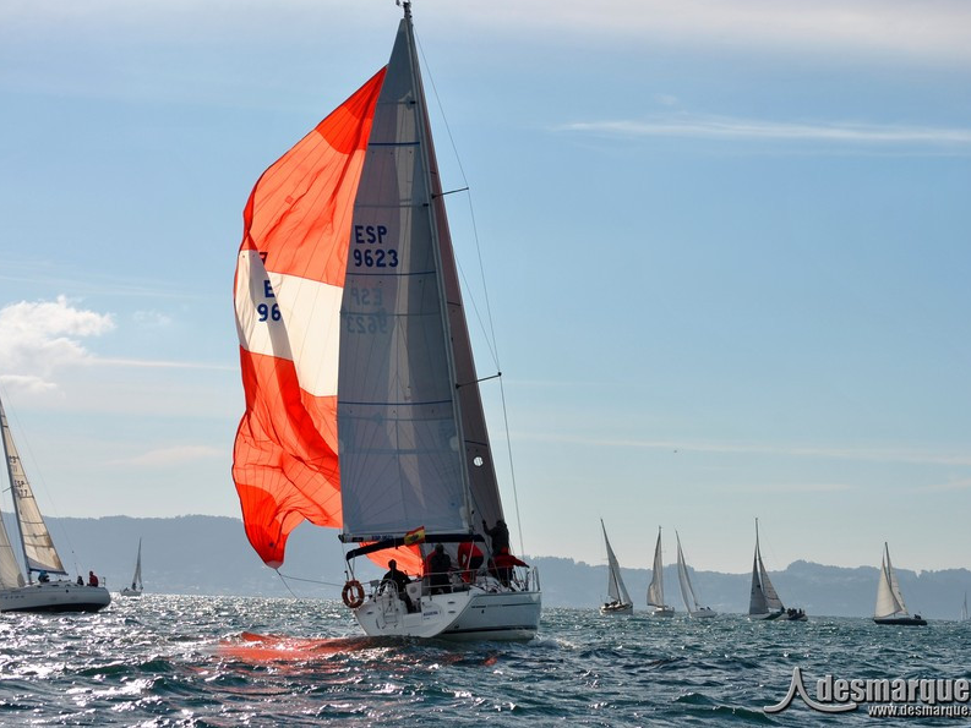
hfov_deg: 17.3
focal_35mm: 114
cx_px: 457
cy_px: 362
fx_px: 3198
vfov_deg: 13.0
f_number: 7.1
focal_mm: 70
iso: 100
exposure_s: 1/800
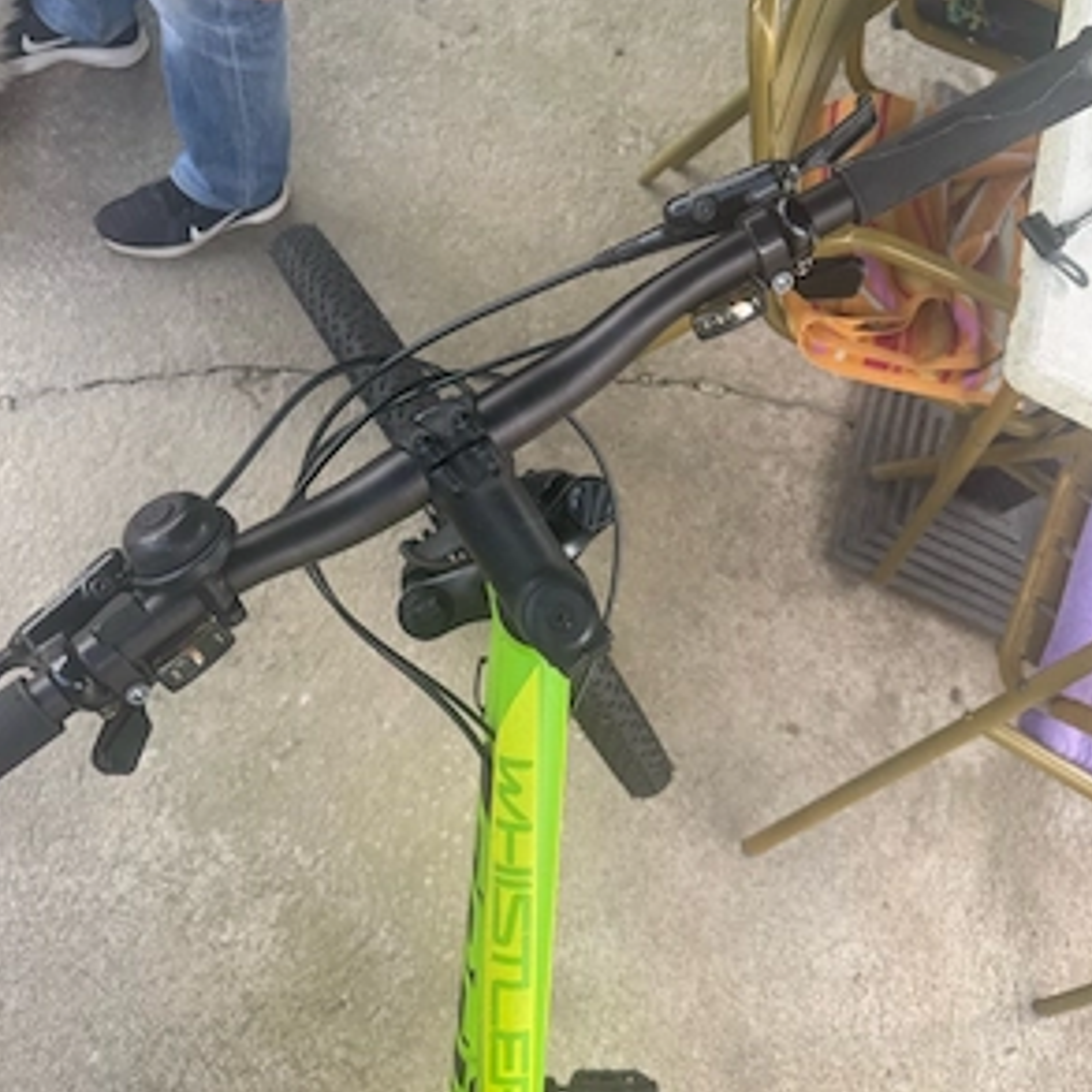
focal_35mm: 29
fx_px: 1035
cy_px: 503
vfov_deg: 55.6
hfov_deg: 55.6
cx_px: 552
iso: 64
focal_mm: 6.76
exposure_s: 1/224
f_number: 1.78
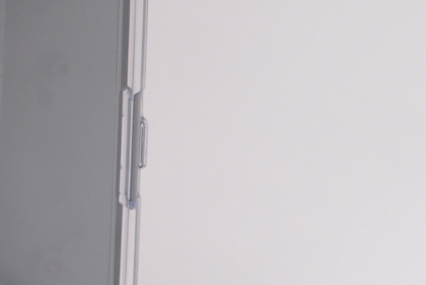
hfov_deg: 4.7
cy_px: 130
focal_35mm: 438
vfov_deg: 3.1
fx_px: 5186
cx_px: -149
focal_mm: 85
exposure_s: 1/125
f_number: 11
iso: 200
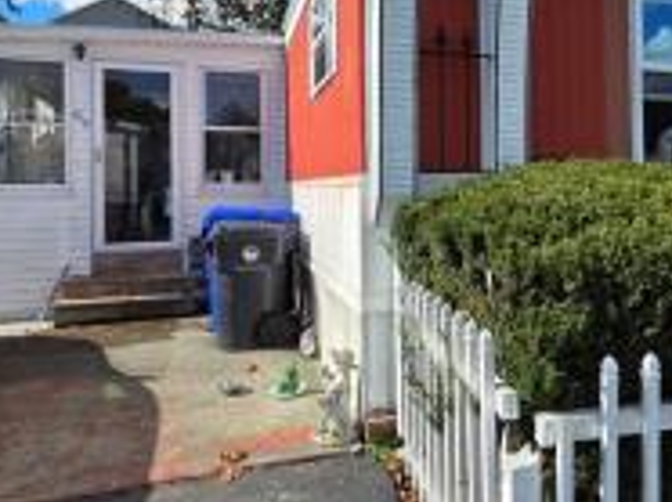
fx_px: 543
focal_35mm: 28
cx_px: 459
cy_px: 184
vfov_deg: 49.1
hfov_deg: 61.6
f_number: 1.9
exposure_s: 1/1695
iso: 40
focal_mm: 2.2
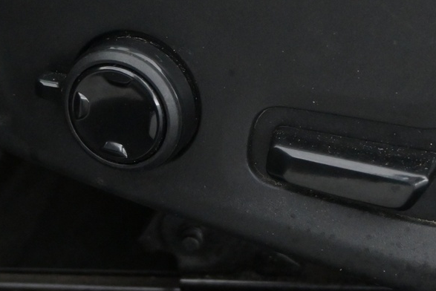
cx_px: 354
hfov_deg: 21.6
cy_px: 44
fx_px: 1128
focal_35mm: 93
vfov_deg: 14.6
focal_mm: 22.5
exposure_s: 1/40
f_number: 4
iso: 3600
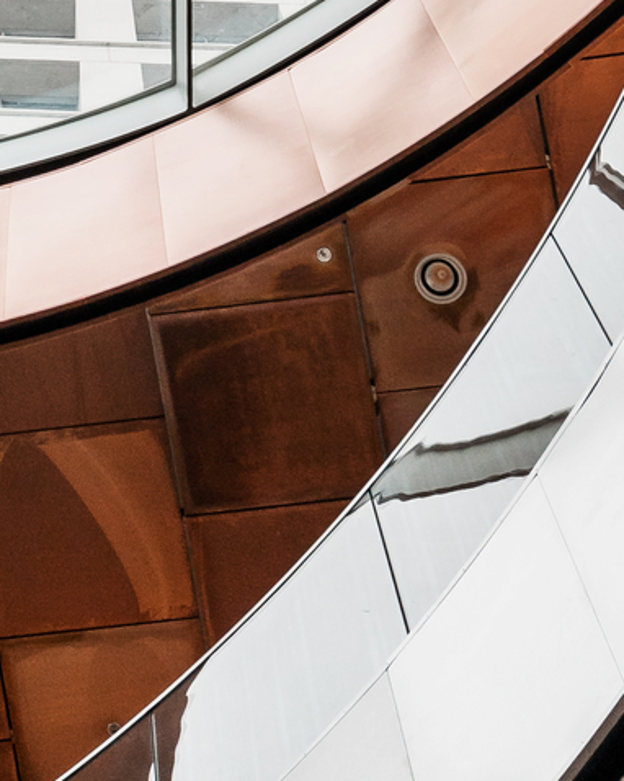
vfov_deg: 15.8
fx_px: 2449
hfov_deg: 13.8
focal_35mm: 106
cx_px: -250
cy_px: -577
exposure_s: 1/100
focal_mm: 18
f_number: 9
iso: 500
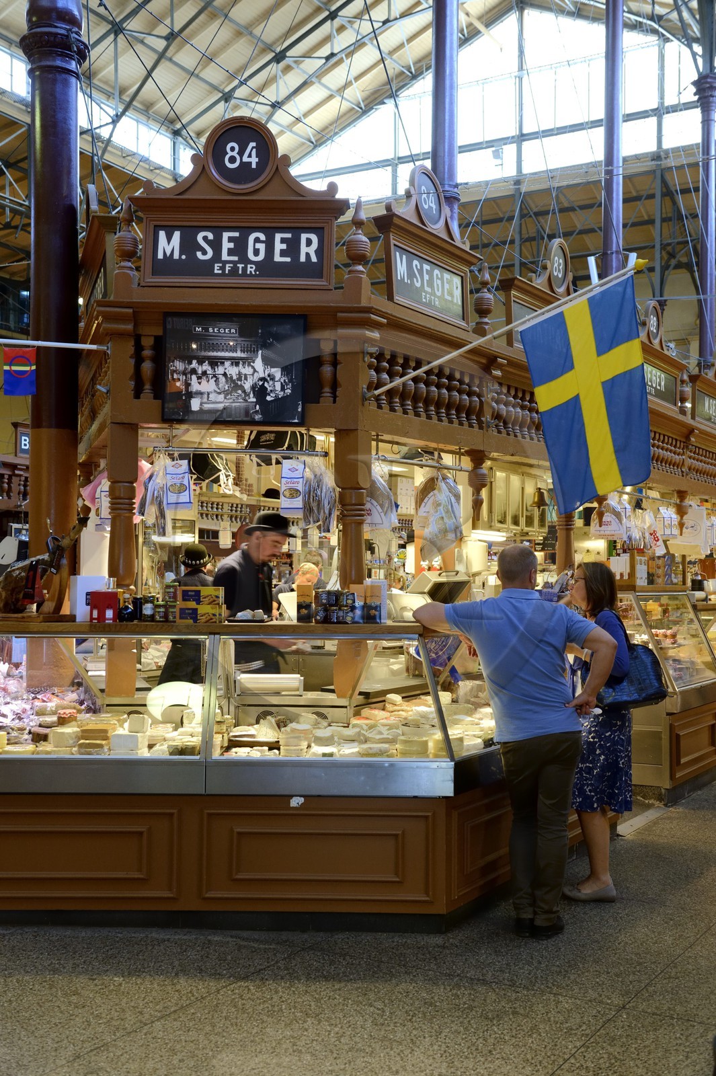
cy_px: 538
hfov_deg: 31.9
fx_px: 1254
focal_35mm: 42
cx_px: 358
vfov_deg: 46.4
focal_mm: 42
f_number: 5.6
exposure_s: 1/30
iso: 1600
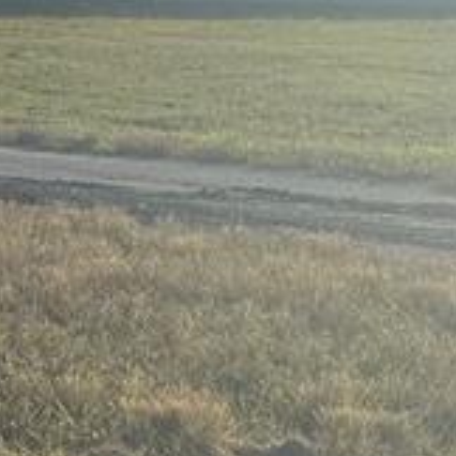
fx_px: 1997
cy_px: 177
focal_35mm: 134
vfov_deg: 13.0
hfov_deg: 11.1
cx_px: -608
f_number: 1.78
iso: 80
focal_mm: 6.76
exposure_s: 1/9091
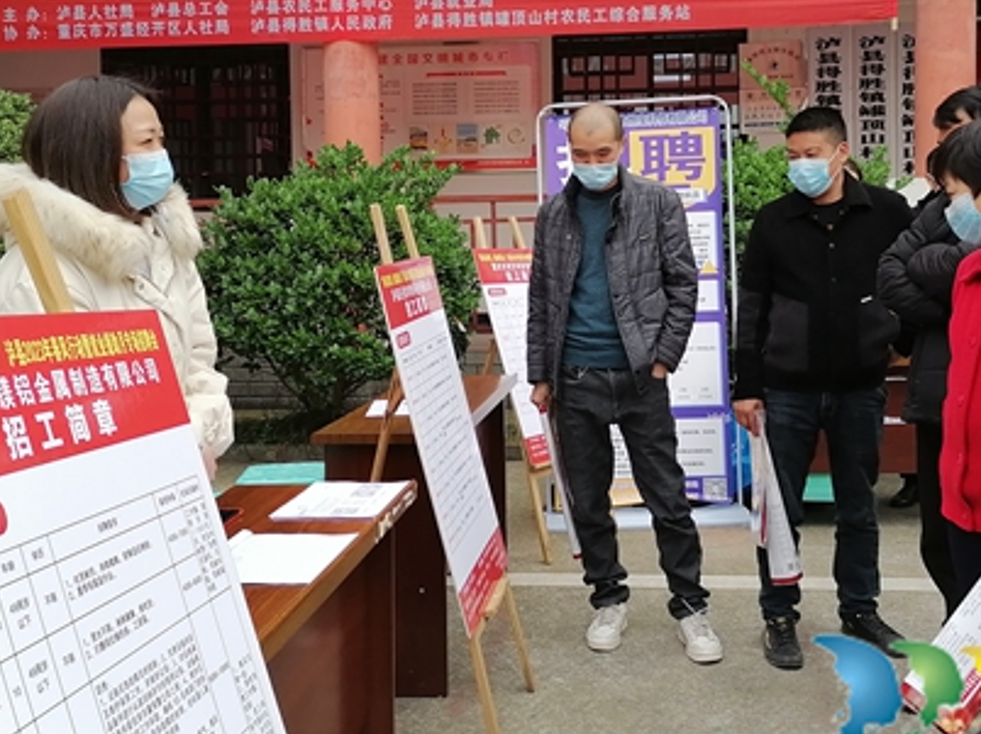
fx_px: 1218
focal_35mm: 43
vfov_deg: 33.4
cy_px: 263
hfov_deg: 43.7
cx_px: 571
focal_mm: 5.3
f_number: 1.8
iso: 50
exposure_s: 1/280
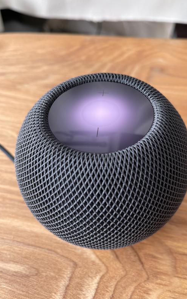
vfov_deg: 66.5
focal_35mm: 28
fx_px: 228
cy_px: 149
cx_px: 107
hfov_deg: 44.4
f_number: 1.6
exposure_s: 1/121
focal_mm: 5.1
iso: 80
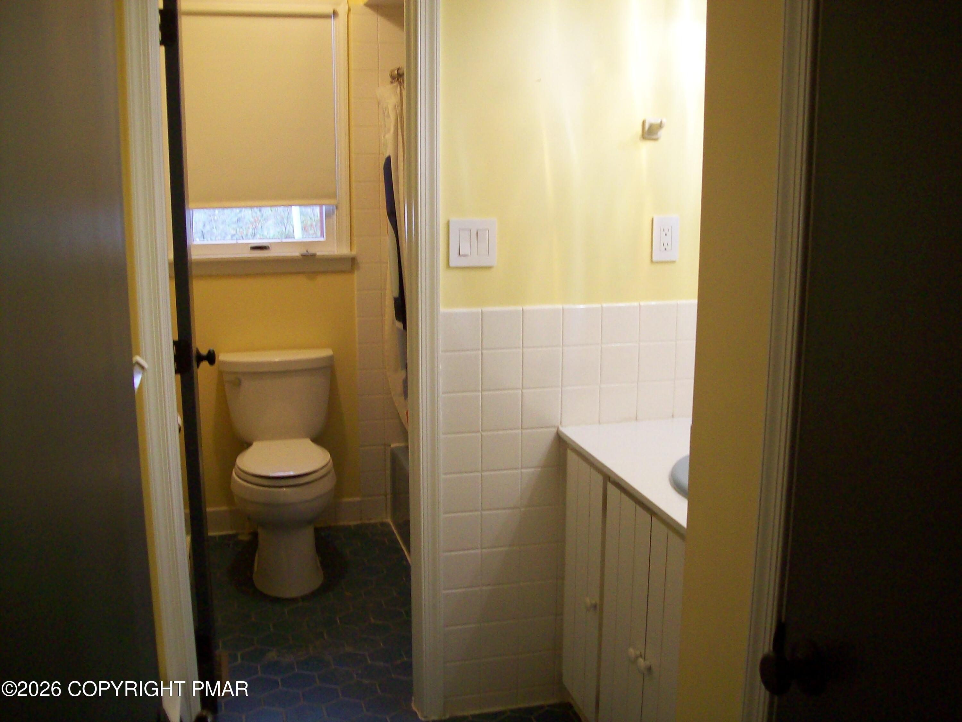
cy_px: 361
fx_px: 1000
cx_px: 481
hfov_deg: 51.4
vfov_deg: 39.7
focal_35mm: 36
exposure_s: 1/22.5
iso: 160
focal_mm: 6
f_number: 2.7
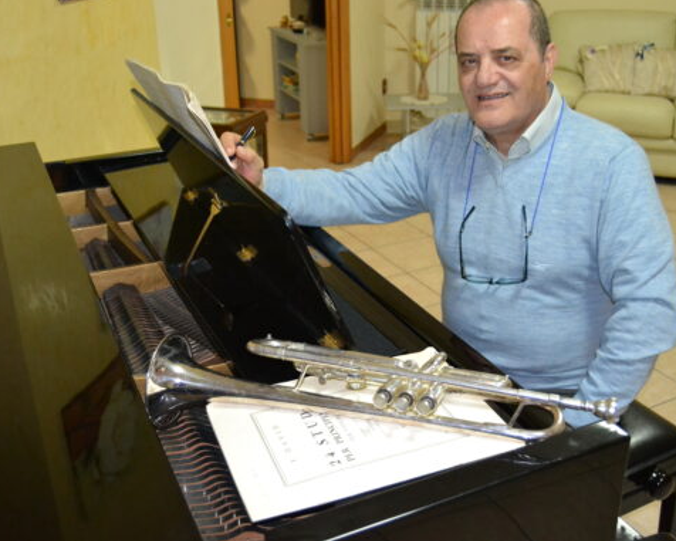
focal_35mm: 40
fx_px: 800
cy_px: 251
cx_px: 354
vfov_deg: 37.3
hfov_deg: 45.8
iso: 2800
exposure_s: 1/60
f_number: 3.5
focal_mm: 22
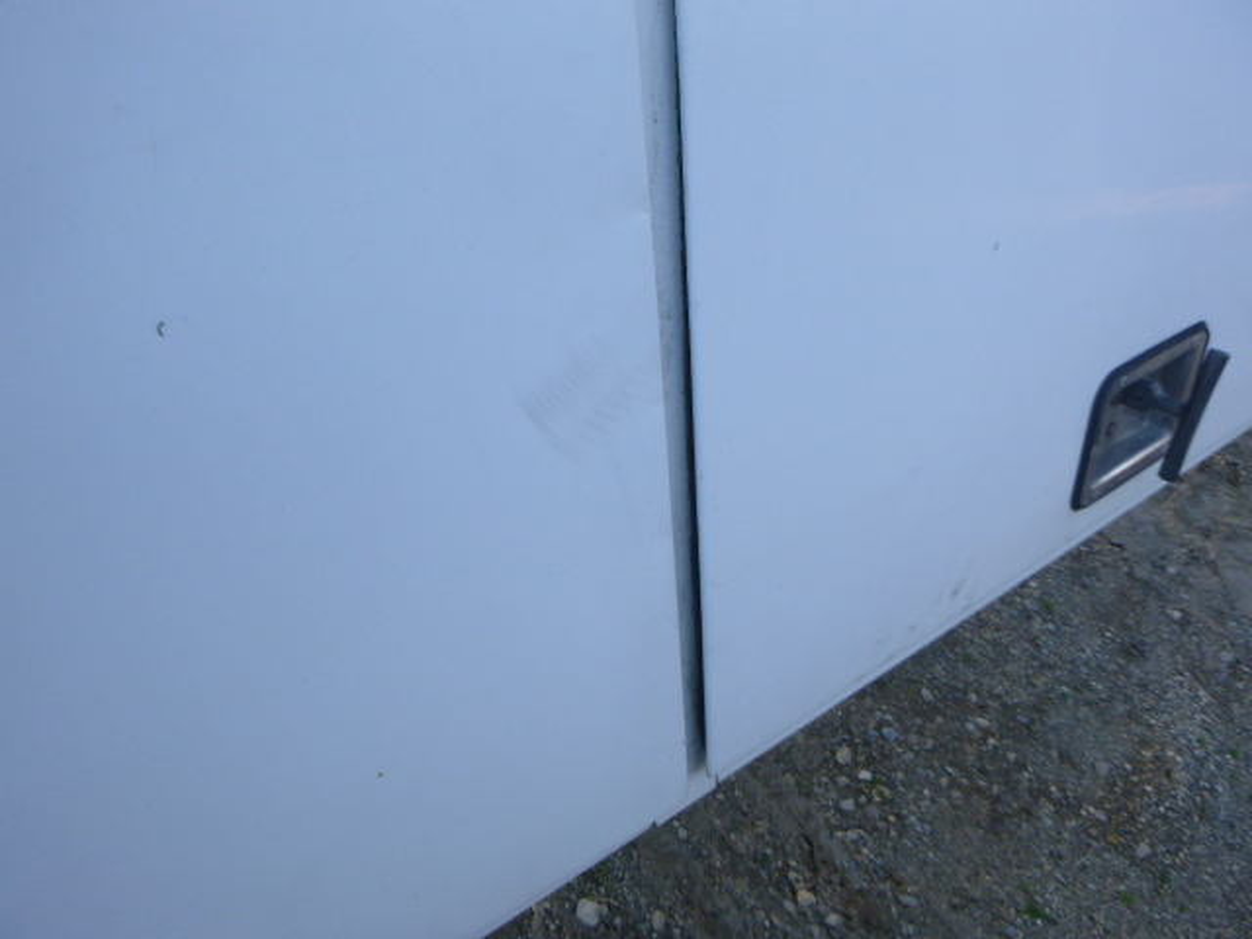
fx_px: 904
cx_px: 626
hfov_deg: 69.4
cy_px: 470
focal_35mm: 25
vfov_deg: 54.9
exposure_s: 1/100
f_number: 3.9
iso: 100
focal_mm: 4.5
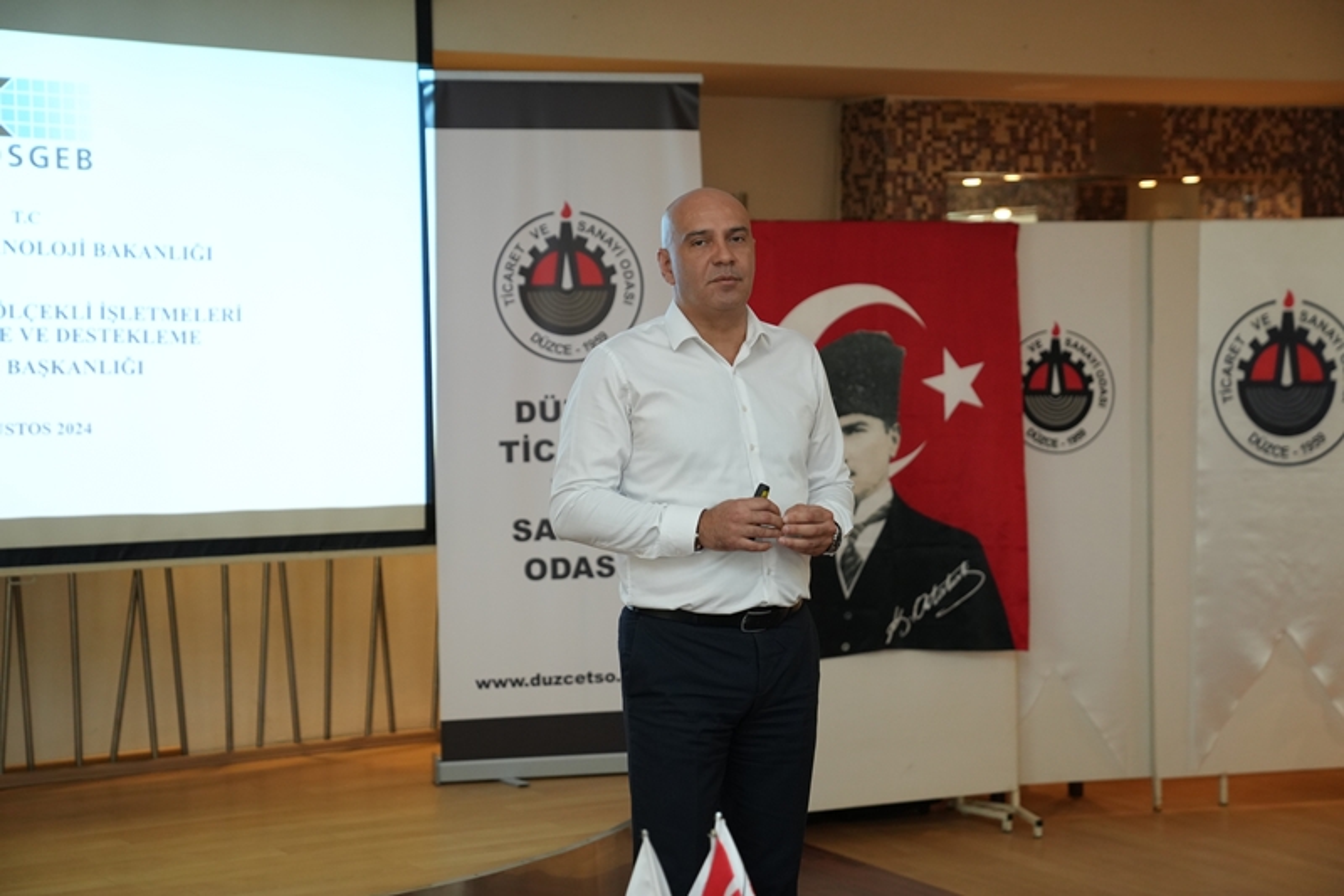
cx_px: 672
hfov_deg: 28.8
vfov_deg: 19.4
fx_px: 2613
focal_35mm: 70
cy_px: 448
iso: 2500
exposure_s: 1/200
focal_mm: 70
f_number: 2.8
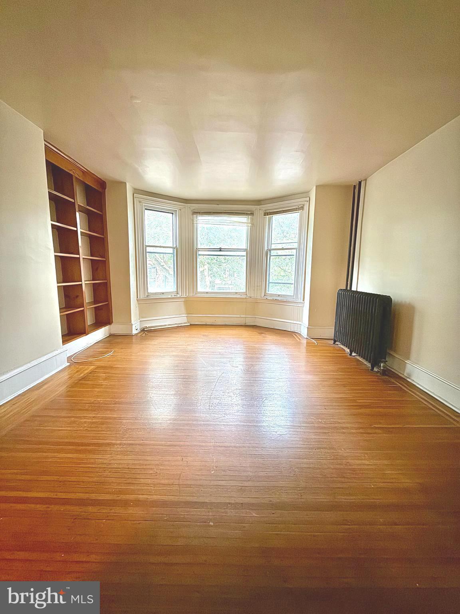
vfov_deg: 102.1
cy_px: 307
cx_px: 230
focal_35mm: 14
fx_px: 248
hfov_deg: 85.7
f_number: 2.2
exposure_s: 1/30
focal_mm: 2.22
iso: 640
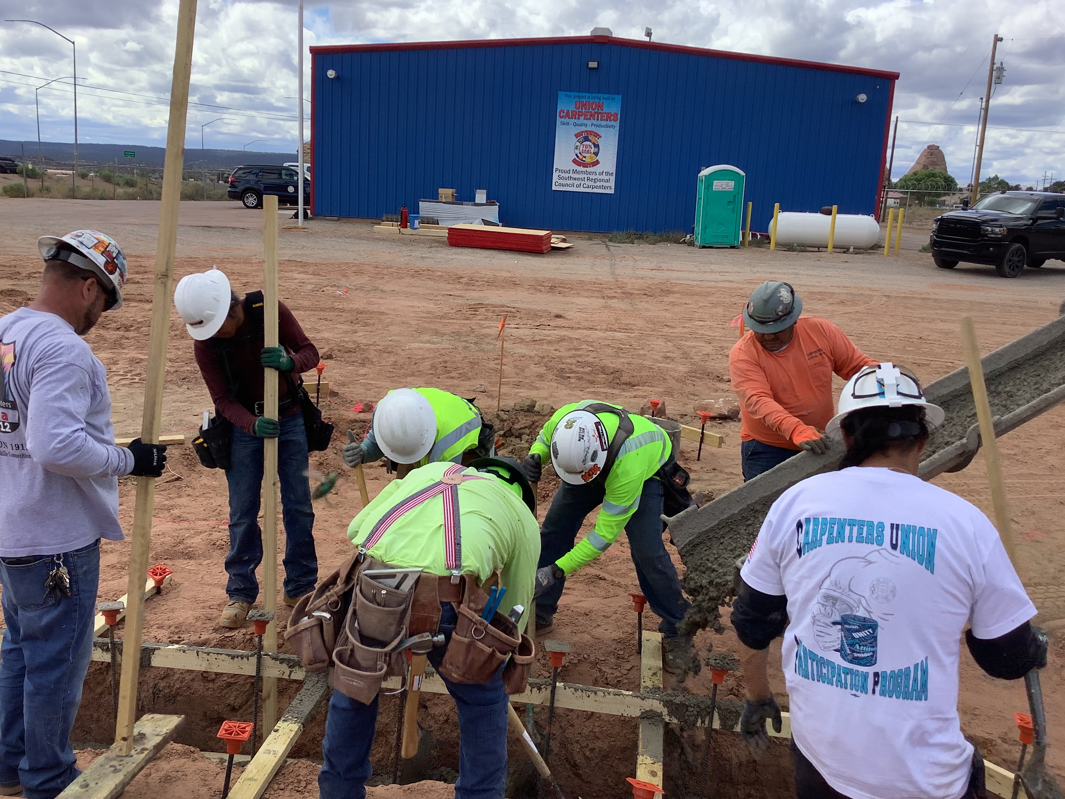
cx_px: 529
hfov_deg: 56.8
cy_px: 397
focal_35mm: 32
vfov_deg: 44.2
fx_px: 985
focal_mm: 3.3
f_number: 2.4
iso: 25
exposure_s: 1/926
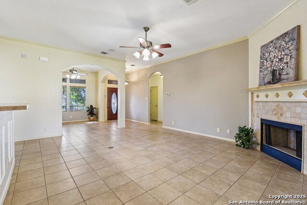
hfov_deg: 96.7
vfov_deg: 73.8
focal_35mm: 16
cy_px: 102
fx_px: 136
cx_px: 154
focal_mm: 16
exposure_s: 1/15
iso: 2200
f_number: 8
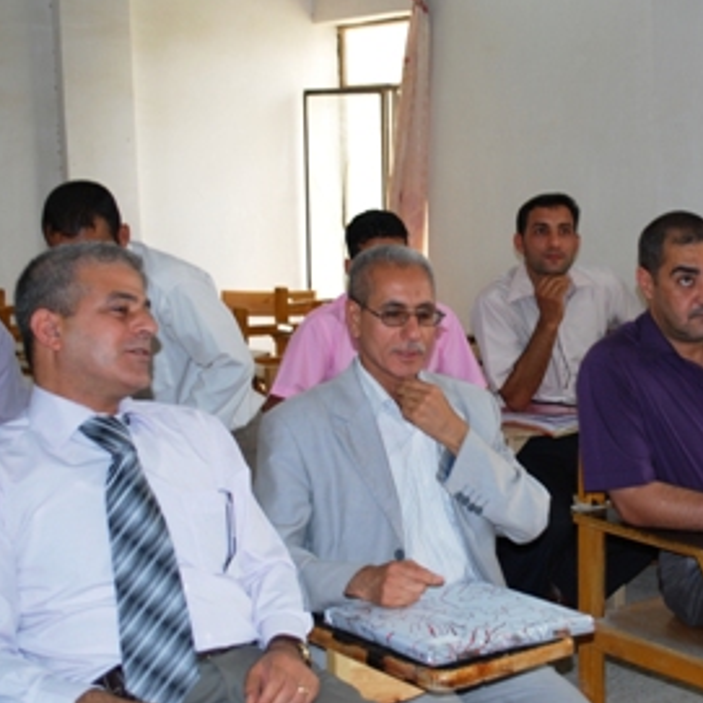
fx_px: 1608
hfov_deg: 24.4
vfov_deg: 24.7
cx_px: 538
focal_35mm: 70
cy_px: 331
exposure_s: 1/60
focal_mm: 32
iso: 200
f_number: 4.8
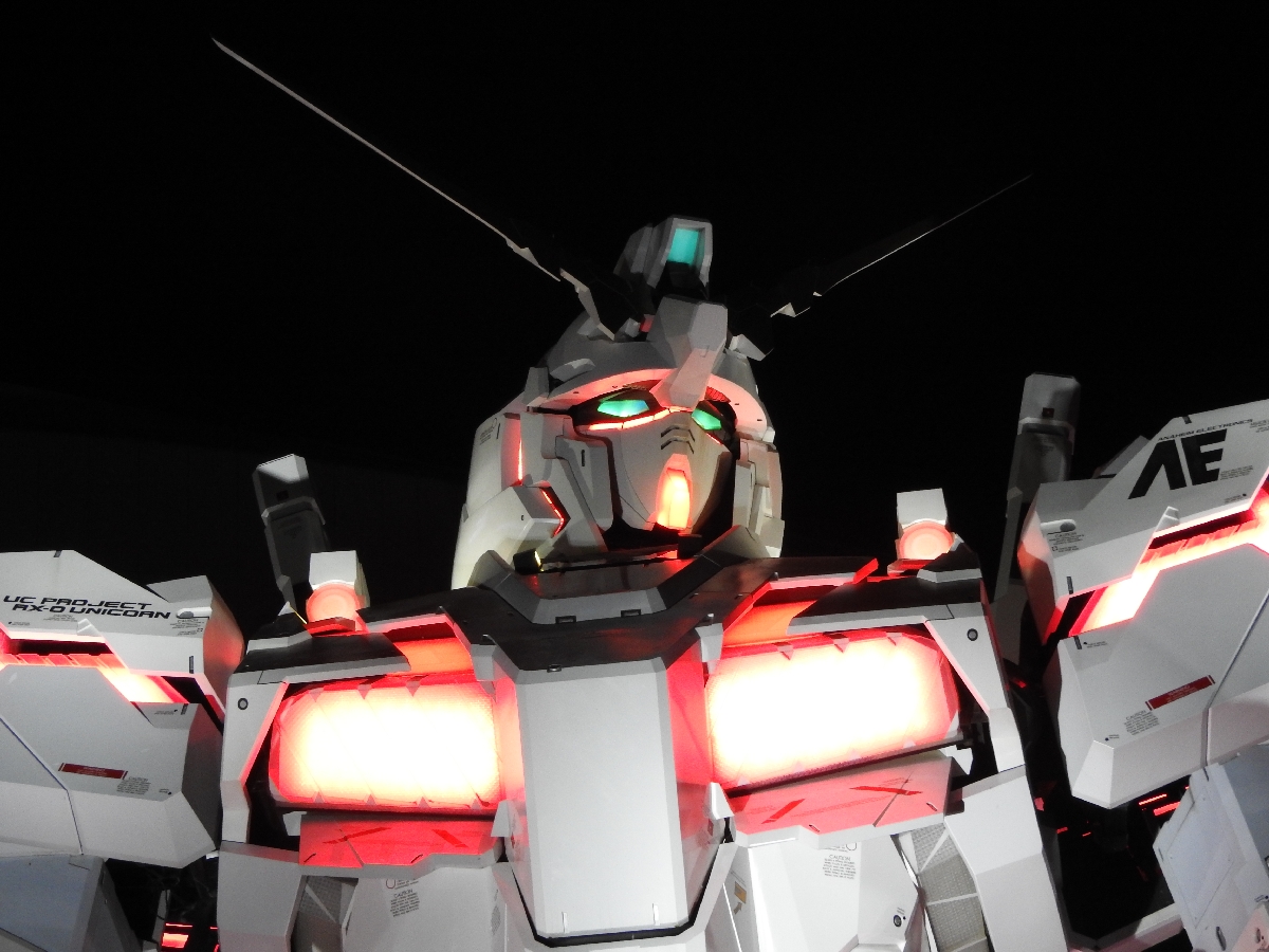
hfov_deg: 13.2
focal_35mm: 150
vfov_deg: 9.9
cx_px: 634
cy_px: 476
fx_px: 5499
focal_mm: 26.9
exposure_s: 1/20
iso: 400
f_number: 5.2
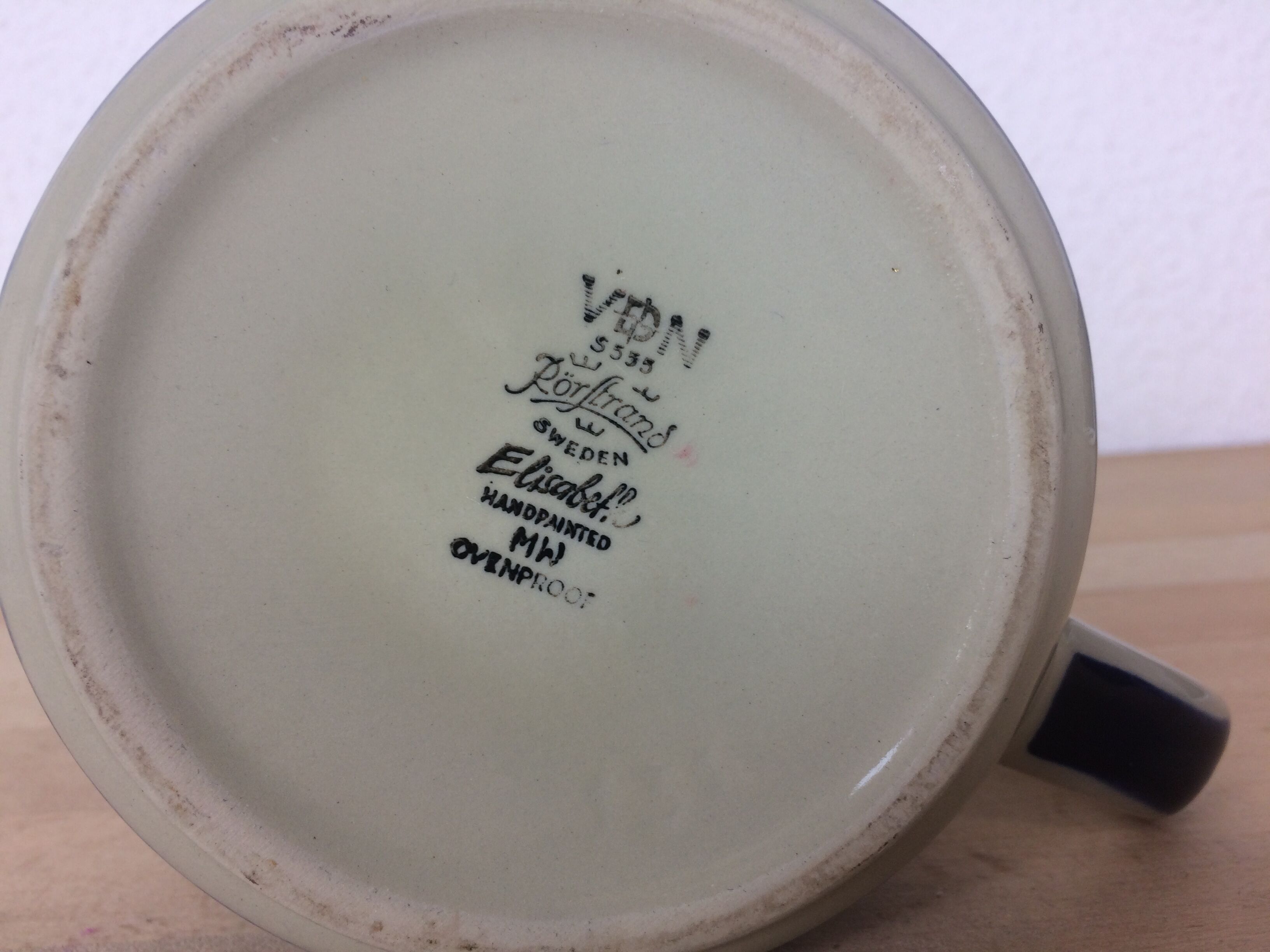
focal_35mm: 29
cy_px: 476
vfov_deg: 48.2
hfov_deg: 61.7
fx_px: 1064
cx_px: 635
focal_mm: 4.15
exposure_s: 1/50
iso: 40
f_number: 2.2
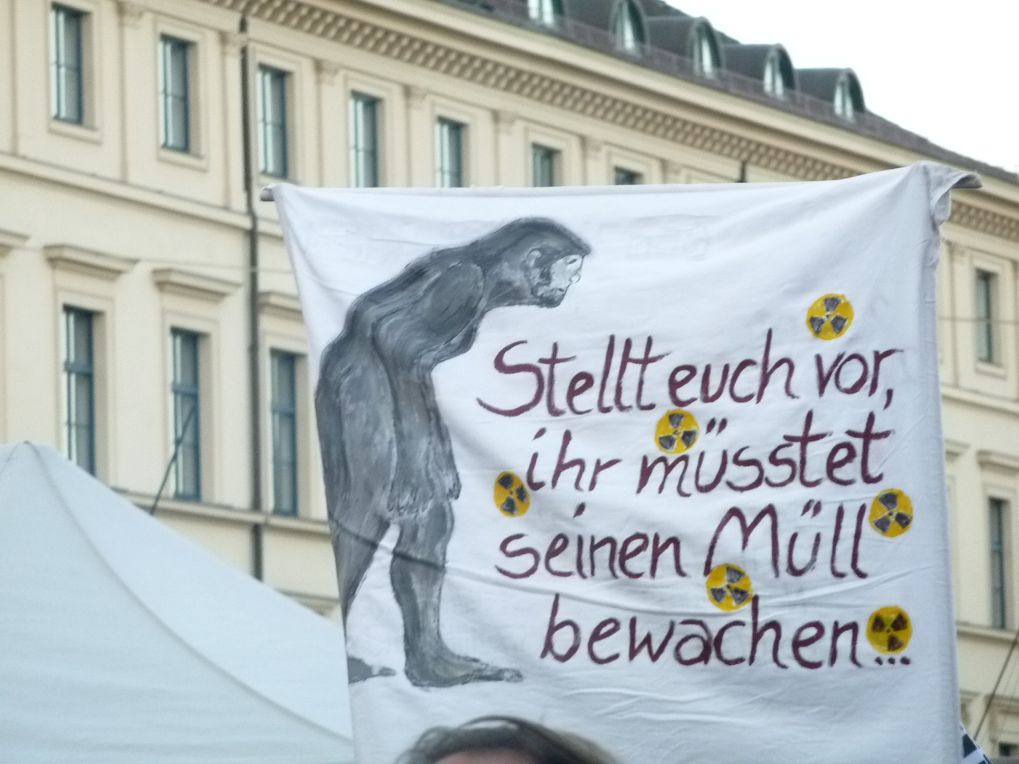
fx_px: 8831
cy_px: 382
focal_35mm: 300
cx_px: 510
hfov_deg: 6.6
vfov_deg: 5.0
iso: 400
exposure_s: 1/80
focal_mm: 49.2
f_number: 4.9
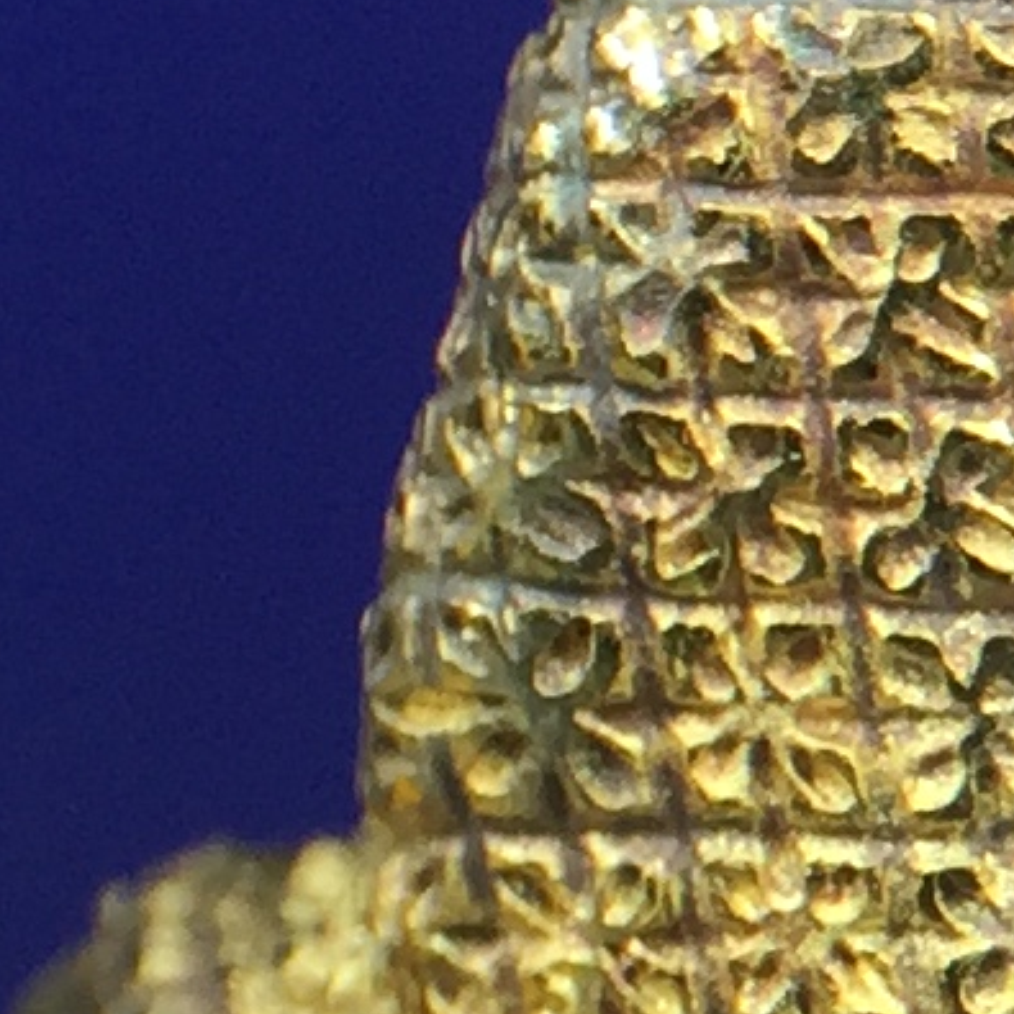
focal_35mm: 212
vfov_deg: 8.3
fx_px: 7026
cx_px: -1895
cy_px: 390
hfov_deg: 7.4
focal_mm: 4.15
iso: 32
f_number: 2.2
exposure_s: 1/670
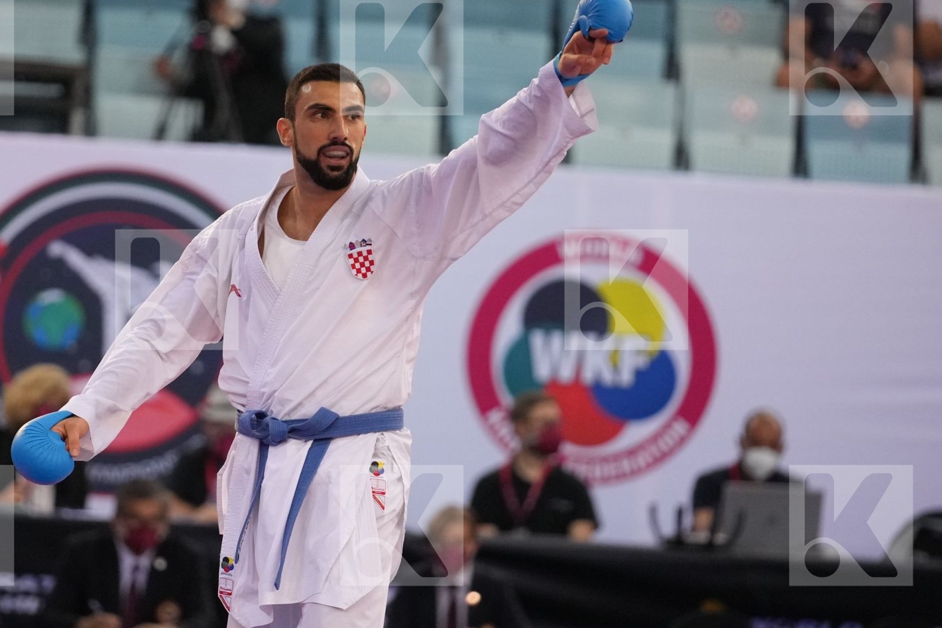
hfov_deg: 5.4
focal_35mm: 380
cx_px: 402
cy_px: 290
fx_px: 9941
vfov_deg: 3.6
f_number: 2.8
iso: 2500
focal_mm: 200
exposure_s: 1/1000
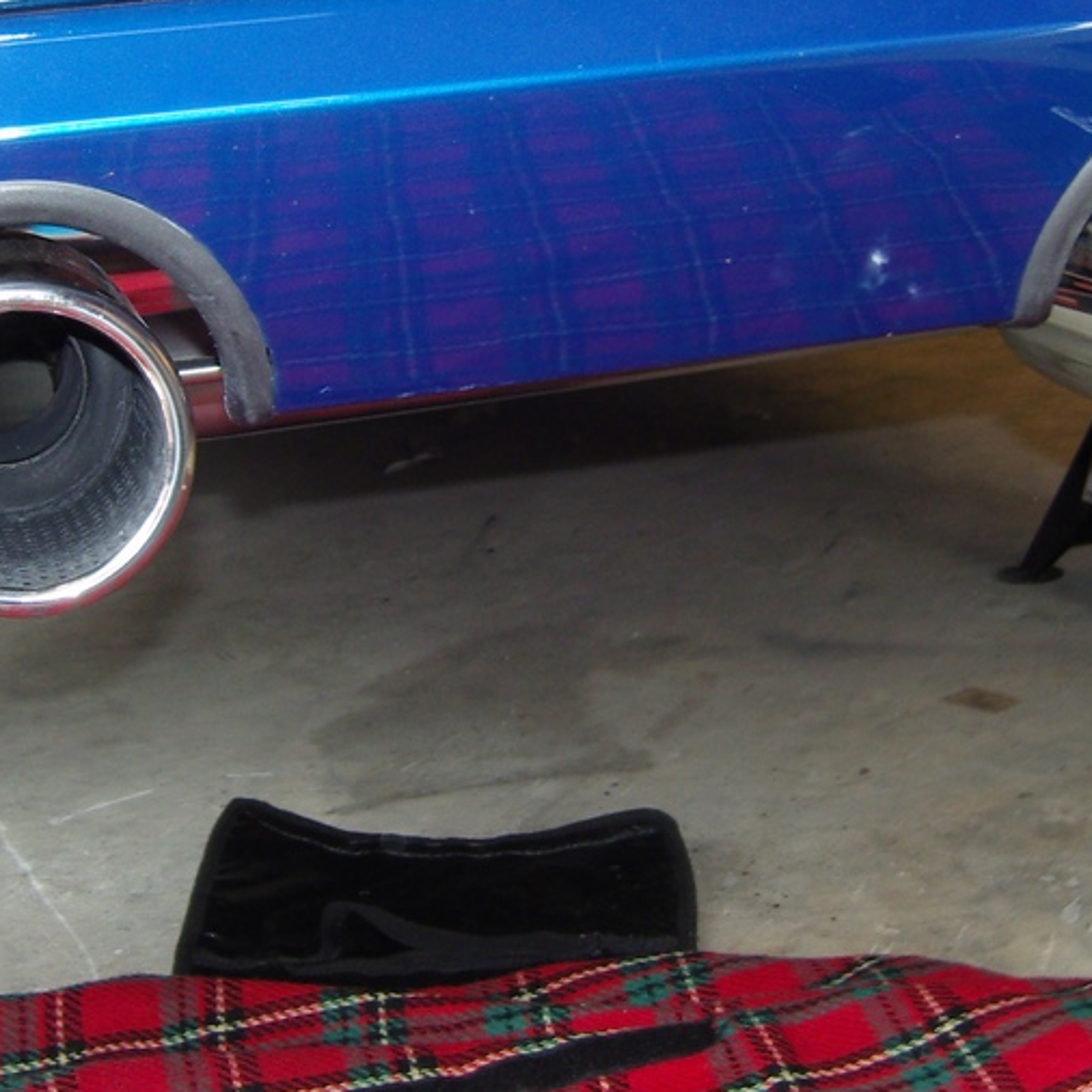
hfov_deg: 22.8
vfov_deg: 22.7
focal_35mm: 76
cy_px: 354
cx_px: 511
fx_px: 2712
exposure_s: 1/40
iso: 100
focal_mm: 7.3
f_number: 2.8
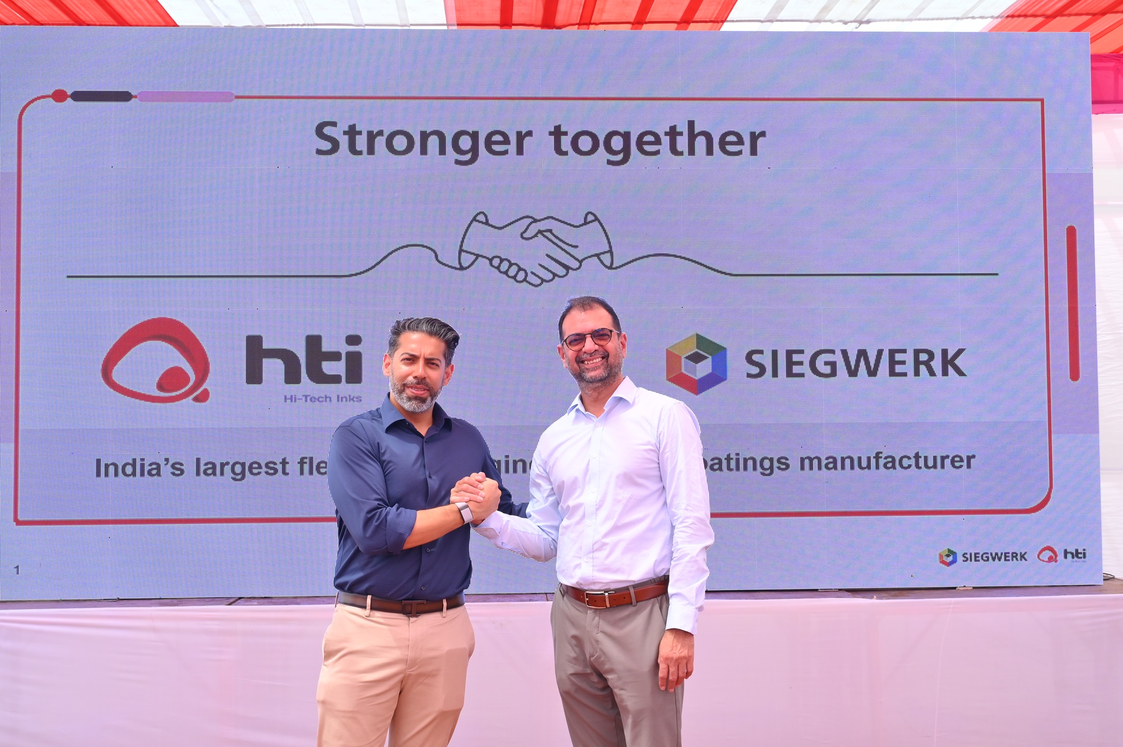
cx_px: 562
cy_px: 374
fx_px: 1216
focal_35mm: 39
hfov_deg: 49.6
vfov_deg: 34.2
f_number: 14
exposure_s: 1/160
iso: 800
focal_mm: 39
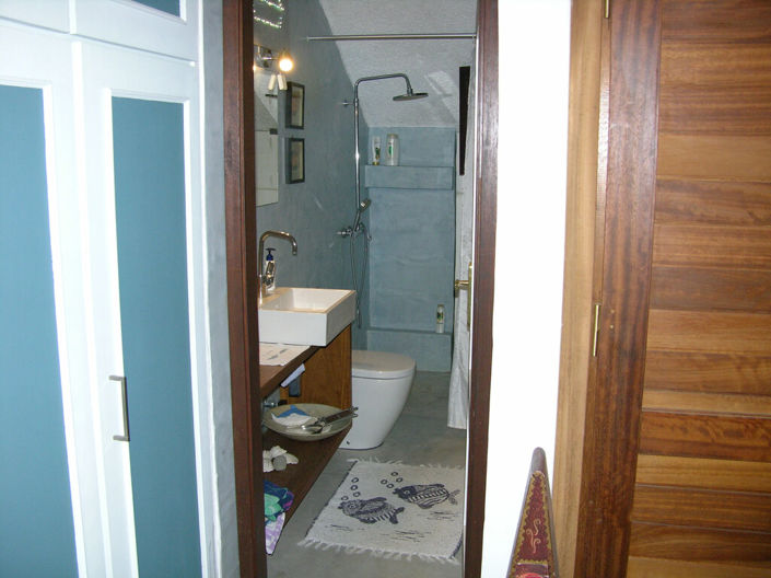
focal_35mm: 35
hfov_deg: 52.6
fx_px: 779
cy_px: 289
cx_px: 386
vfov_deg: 40.7
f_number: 2.8
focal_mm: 8.9
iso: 200
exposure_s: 1/60.1
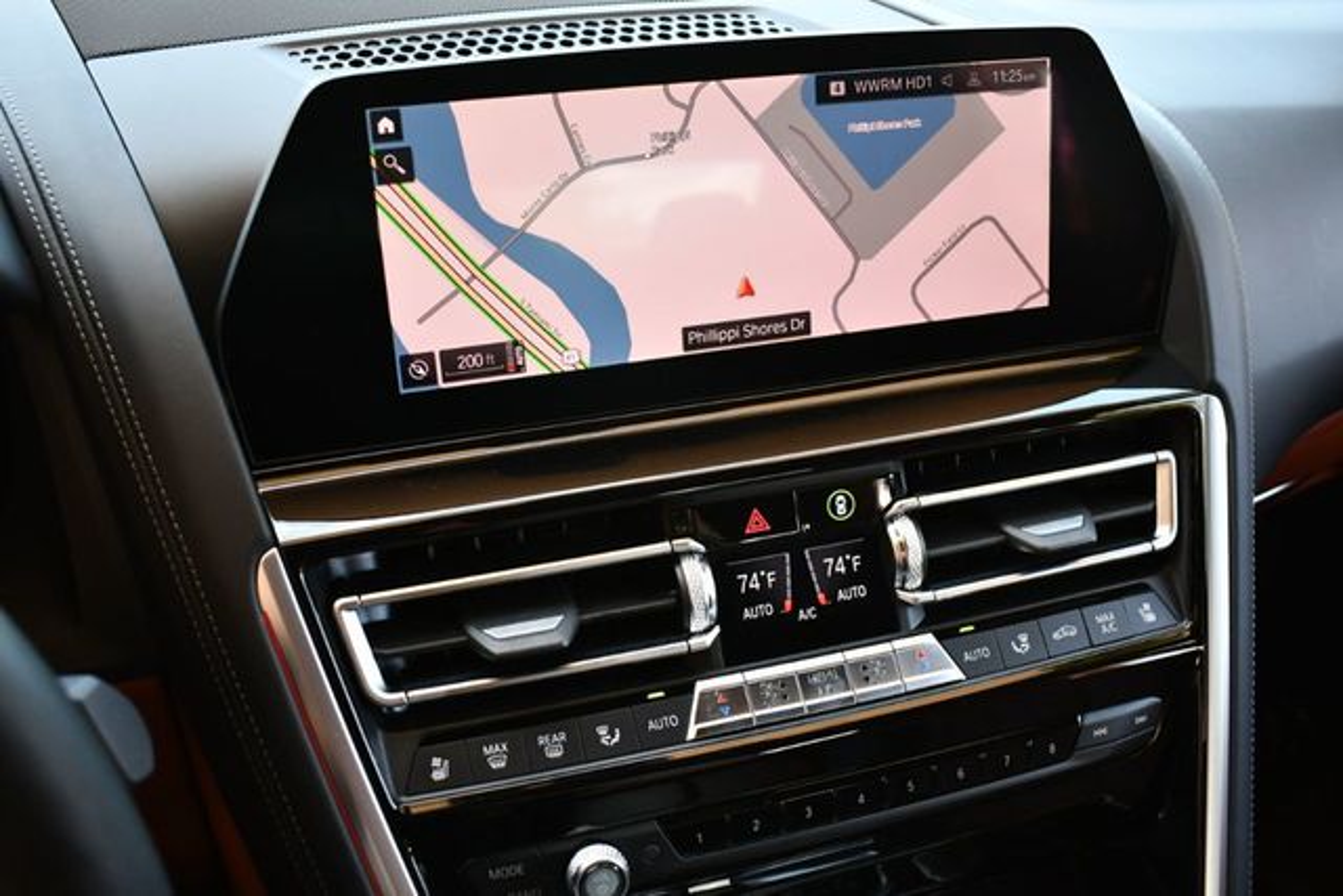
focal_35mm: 36
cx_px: 672
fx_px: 1343
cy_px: 448
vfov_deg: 36.9
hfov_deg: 53.1
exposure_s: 1/250
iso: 800
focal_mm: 18
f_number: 3.5
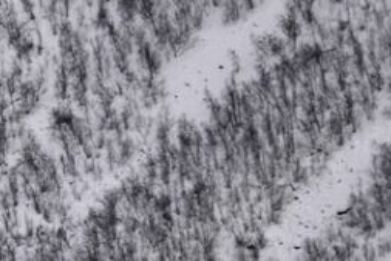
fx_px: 13203
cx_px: -360
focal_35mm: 1215
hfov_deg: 1.7
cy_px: 344
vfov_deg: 1.1
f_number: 8
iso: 1600
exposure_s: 1/200
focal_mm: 300
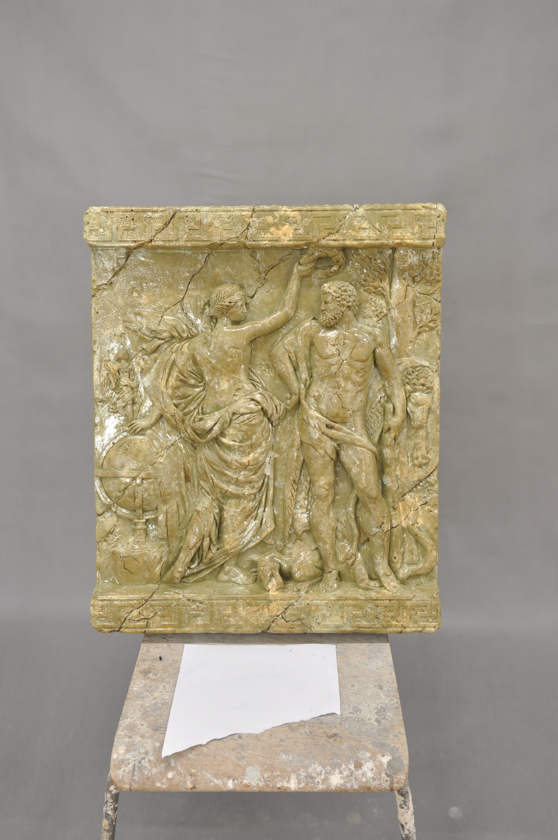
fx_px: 839
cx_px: 279
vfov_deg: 53.2
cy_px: 420
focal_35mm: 36
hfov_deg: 36.8
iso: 320
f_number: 4
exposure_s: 1/50
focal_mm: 24
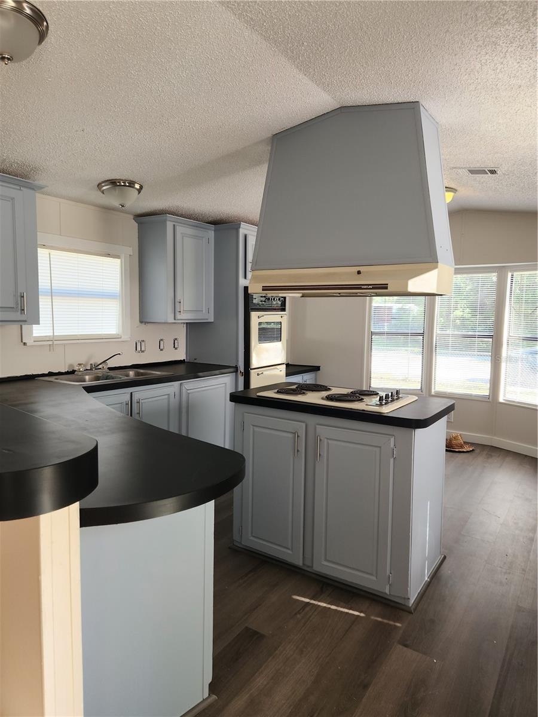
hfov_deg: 58.9
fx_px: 477
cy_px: 358
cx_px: 269
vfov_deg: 73.9
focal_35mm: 23
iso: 25
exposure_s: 1/60
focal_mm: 5.4
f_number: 1.8
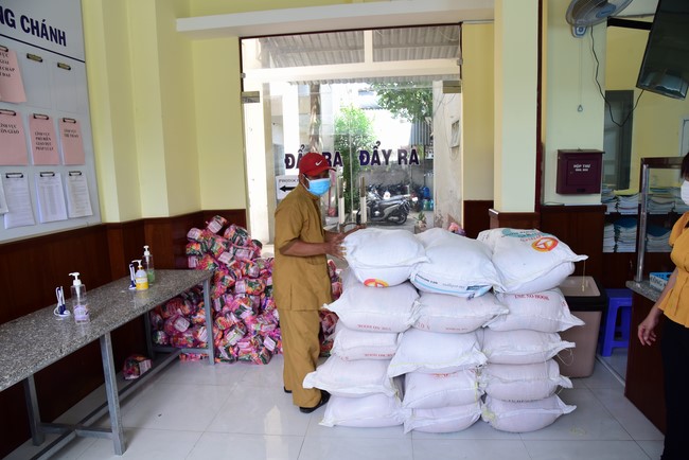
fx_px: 460
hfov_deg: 73.7
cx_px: 344
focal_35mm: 24
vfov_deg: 53.2
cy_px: 230
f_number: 8
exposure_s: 1/60
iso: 640
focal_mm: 24
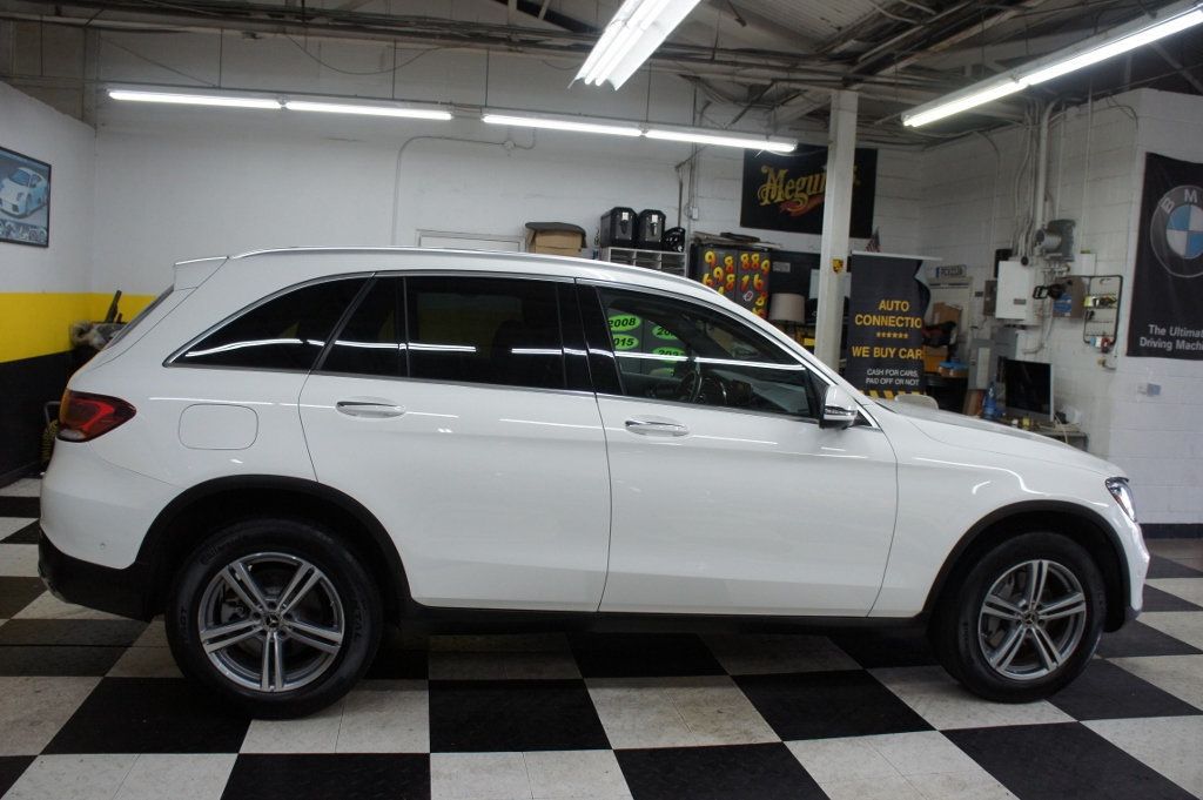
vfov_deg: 47.9
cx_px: 602
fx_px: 902
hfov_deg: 67.4
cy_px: 400
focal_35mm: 27
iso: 800
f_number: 4.5
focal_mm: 18
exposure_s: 1/200
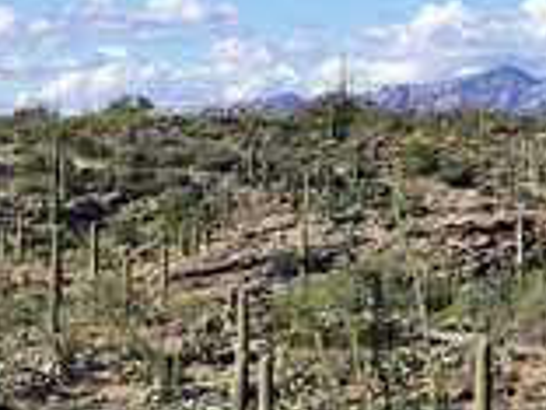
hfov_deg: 12.9
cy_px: 123
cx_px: 1246
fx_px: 1940
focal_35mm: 123
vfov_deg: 12.0
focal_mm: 5.56
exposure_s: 1/1800
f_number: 1.8
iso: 101
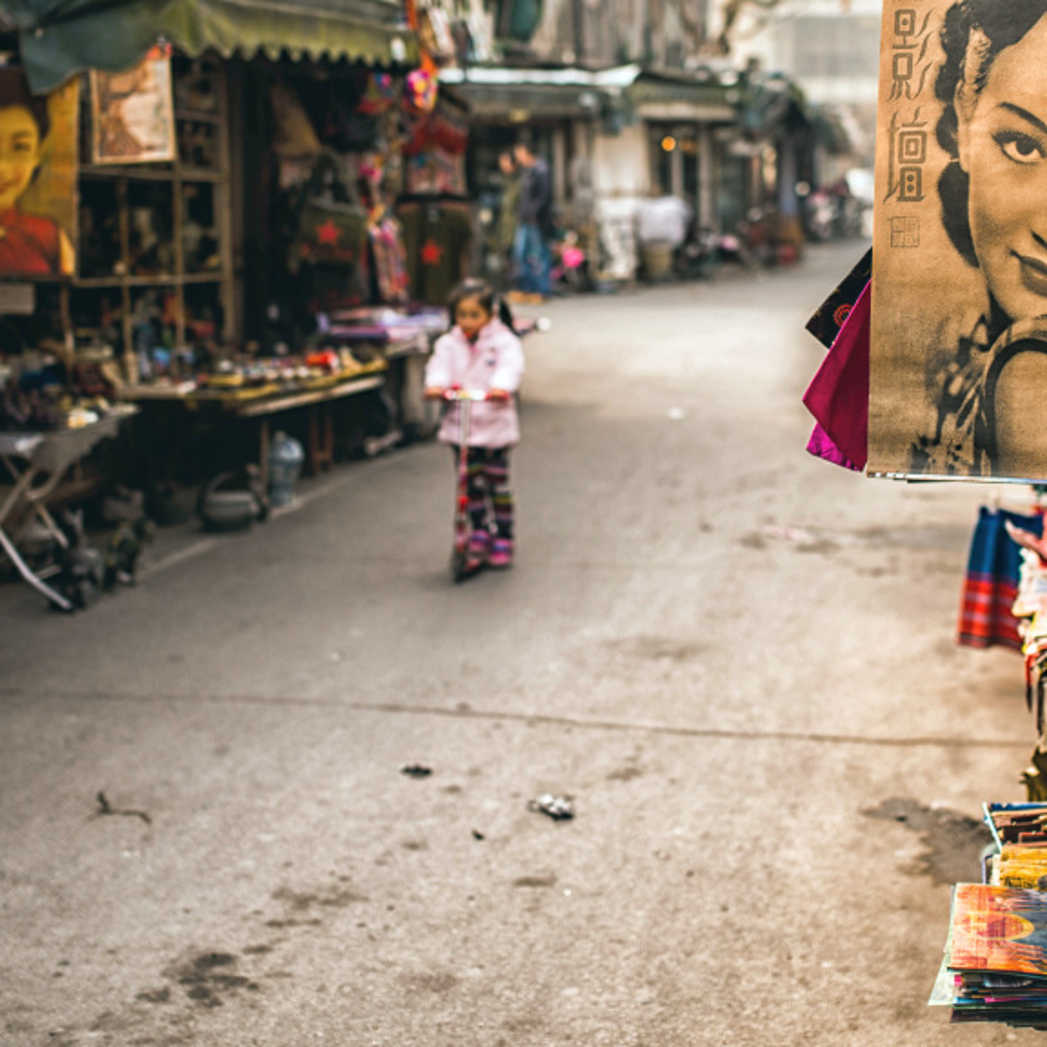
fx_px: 2122
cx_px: 543
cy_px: 354
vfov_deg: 27.6
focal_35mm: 62
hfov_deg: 27.7
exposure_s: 1/1250
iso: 100
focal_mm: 35
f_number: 1.8
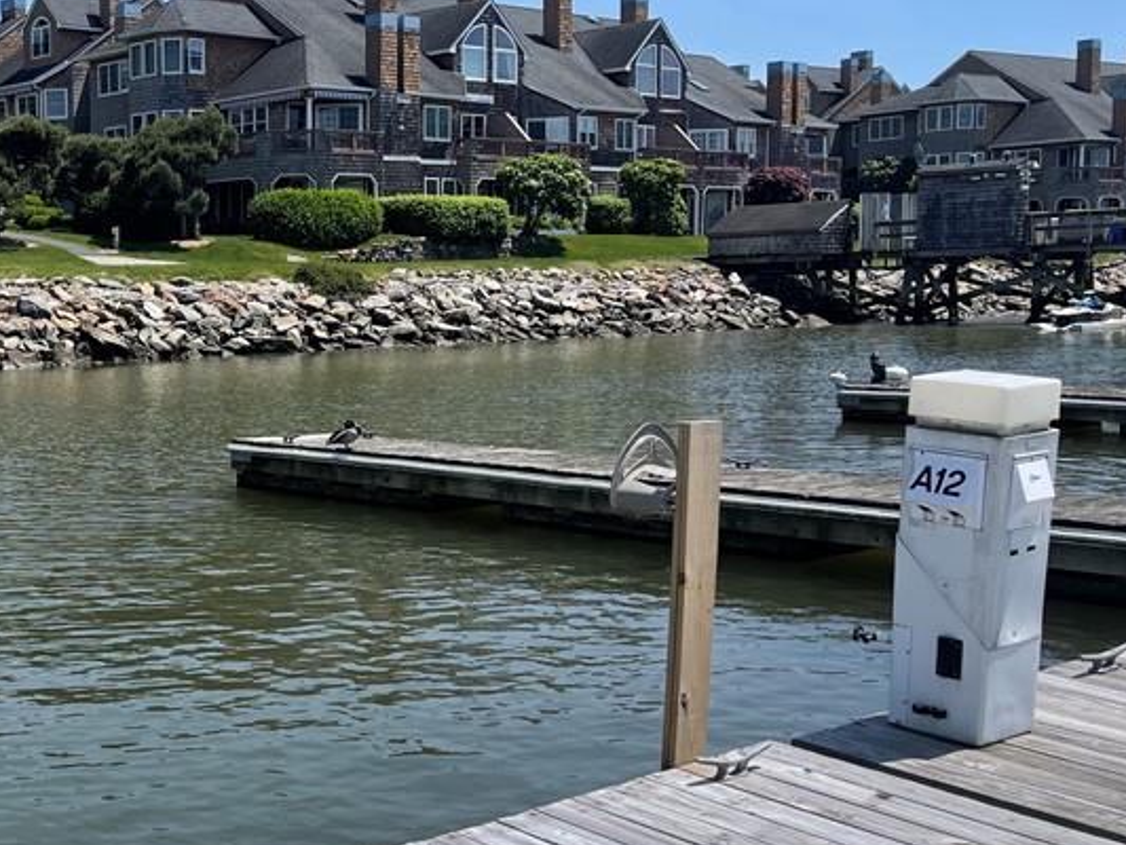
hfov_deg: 37.5
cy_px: 437
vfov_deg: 30.3
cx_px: 152
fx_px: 1562
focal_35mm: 48
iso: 32
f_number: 1.6
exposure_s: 1/3257
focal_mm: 5.1
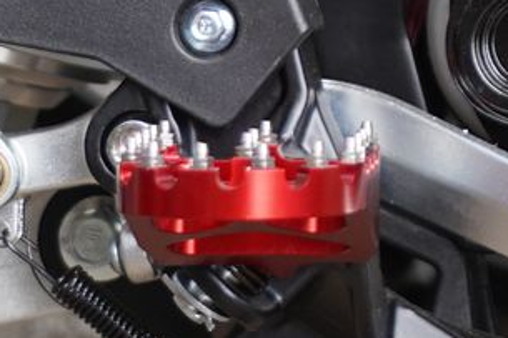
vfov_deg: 4.5
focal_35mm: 302
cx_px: 1073
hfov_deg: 6.6
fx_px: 4259
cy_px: -450
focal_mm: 46
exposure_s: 1/160
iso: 200
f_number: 4
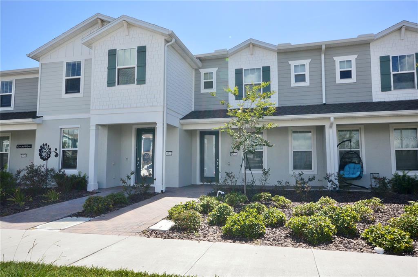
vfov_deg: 56.0
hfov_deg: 77.4
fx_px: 261
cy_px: 138
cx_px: 209
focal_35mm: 22
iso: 400
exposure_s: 1/400
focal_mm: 15
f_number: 11
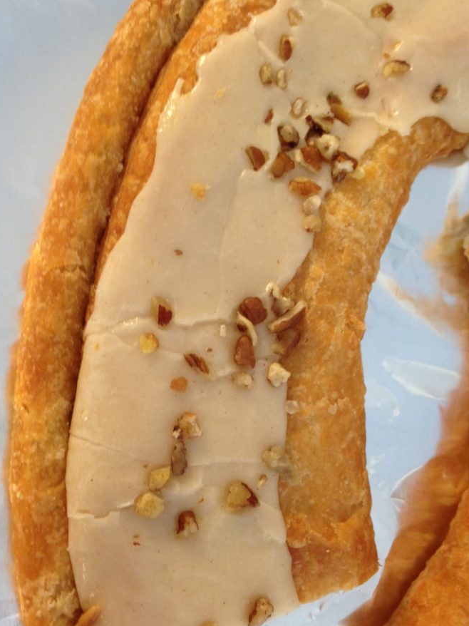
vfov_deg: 49.0
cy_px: 325
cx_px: 250
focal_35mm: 38
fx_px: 687
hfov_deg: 37.7
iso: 125
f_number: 2.4
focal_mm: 4.12
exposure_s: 1/20
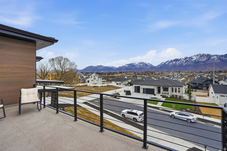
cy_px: 76
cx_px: 114
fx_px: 101
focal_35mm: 16
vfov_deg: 73.7
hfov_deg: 96.8
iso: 1000
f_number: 8
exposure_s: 1/8000
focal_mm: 16
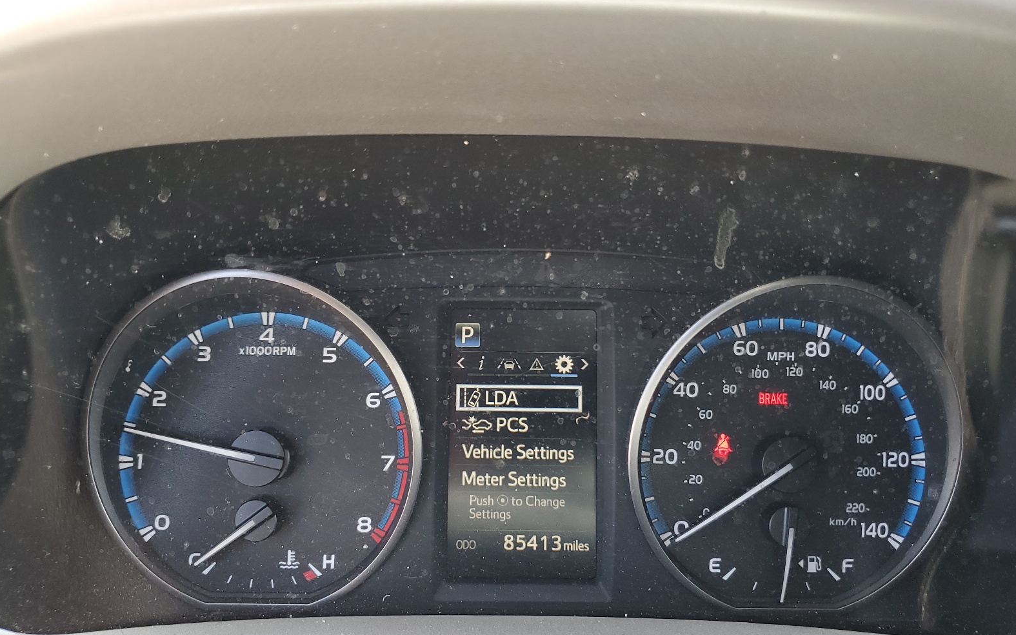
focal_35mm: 28
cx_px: 510
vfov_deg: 44.4
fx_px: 775
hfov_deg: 66.5
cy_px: 361
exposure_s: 1/60.2
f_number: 1.5
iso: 56
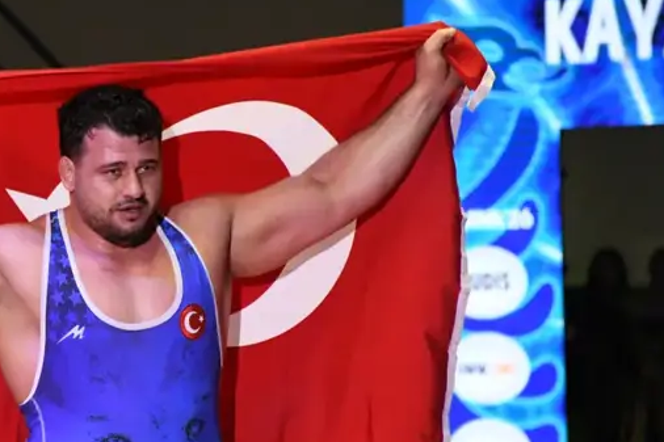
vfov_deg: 3.6
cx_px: 104
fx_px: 7117
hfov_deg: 5.3
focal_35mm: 386
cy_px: 289
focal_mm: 140
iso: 4000
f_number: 5.6
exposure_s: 1/400
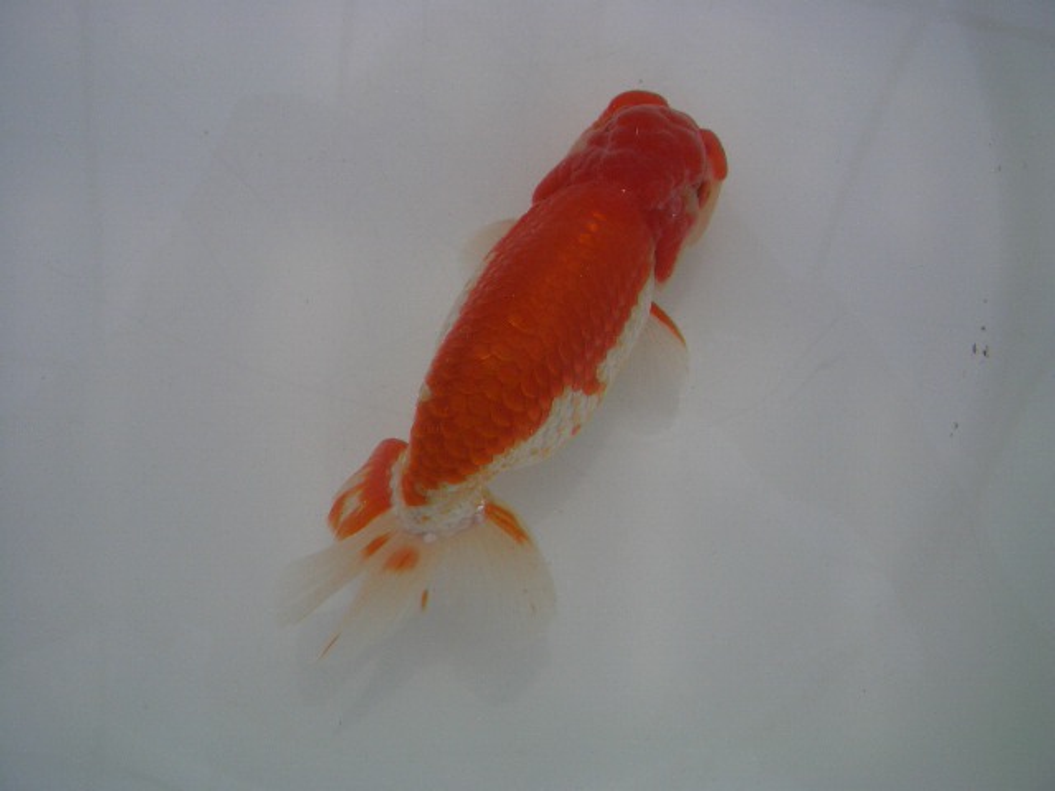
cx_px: 528
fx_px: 1067
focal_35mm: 35
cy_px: 396
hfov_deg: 52.6
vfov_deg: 40.7
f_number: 4.3
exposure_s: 1/1250
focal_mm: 5.8
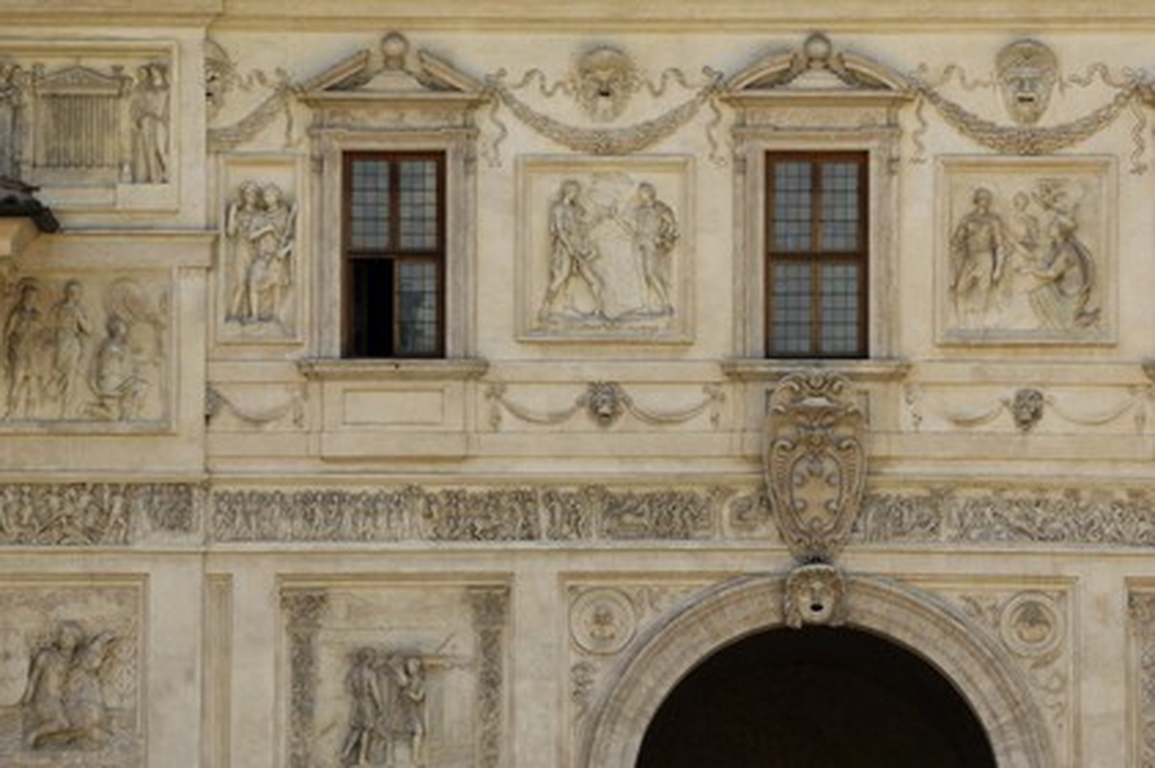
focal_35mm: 285
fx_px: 9136
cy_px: 384
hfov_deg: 7.2
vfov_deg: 4.8
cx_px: 578
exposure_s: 1/250
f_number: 5.6
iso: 100
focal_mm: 190
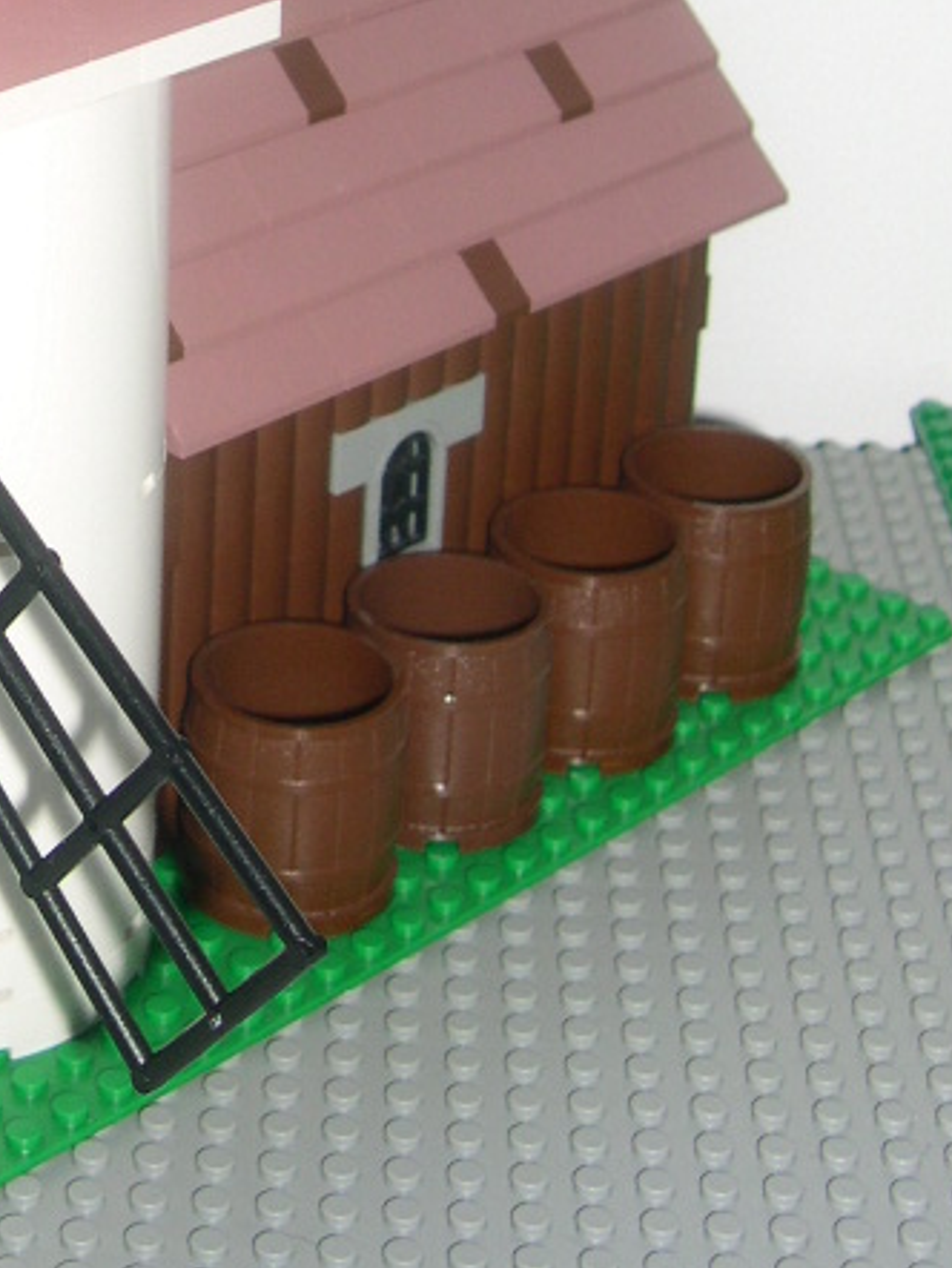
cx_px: -20
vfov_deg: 21.4
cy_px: -6
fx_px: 3224
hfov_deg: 16.4
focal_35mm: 88
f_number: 2.8
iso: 100
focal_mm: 8
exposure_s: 1/60
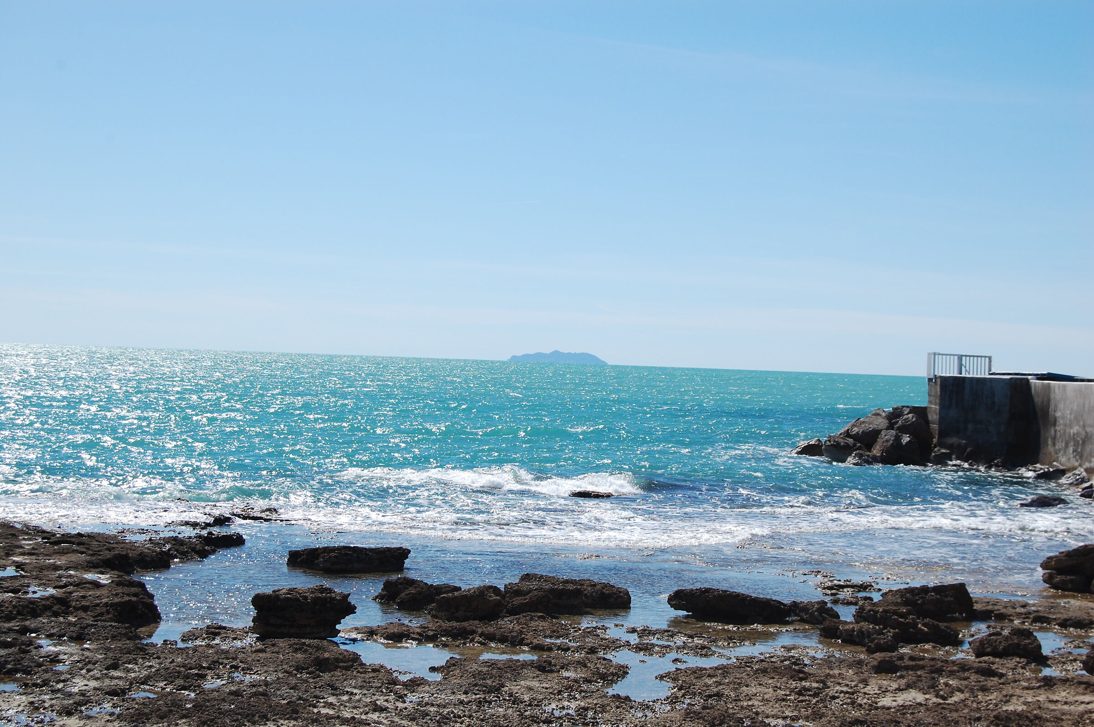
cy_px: 364
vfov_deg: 20.1
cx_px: 547
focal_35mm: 68
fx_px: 2050
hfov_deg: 29.9
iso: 200
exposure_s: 1/500
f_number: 11
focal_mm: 45
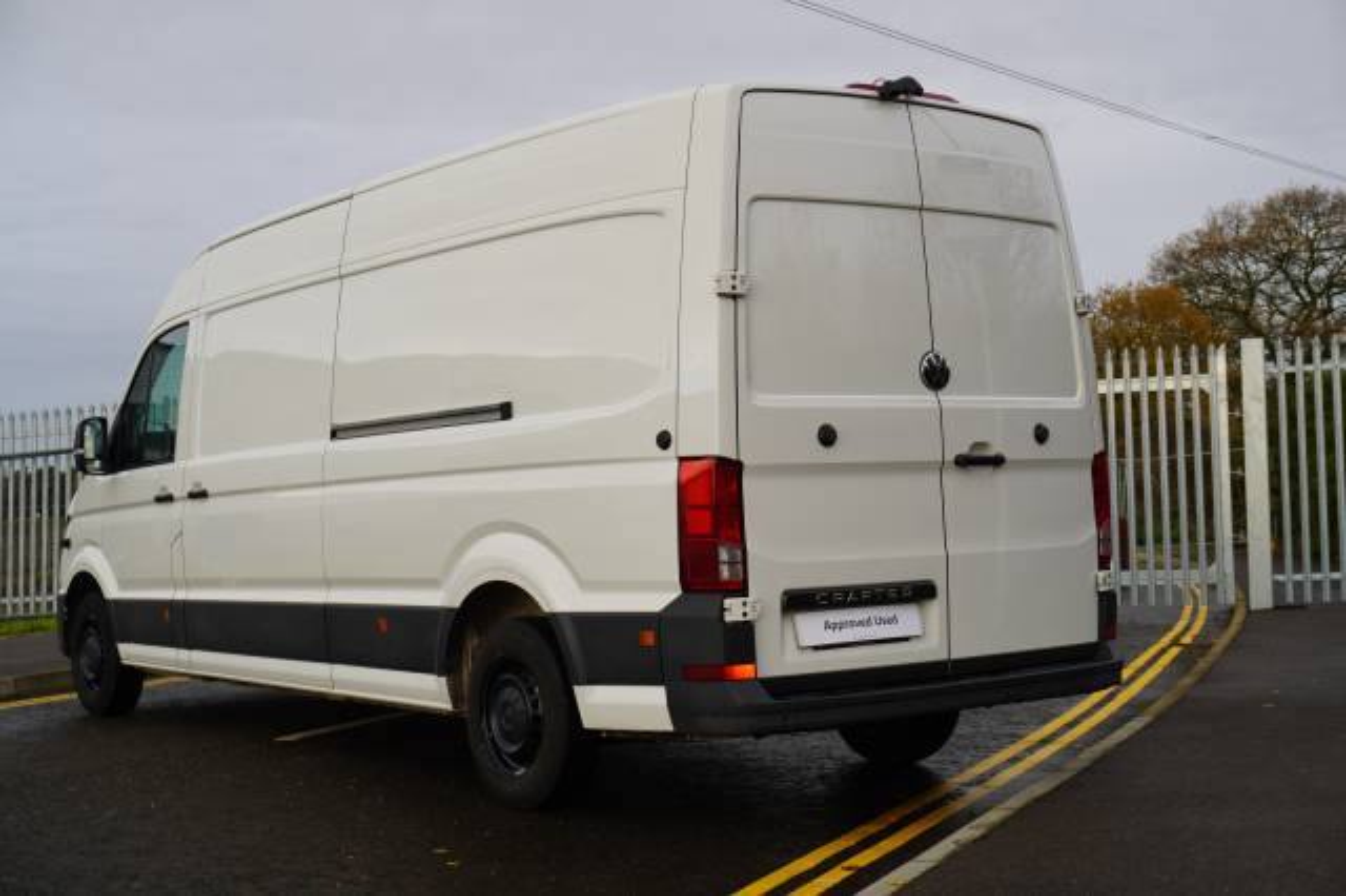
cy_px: 448
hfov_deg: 41.1
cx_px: 673
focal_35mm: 48
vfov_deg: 28.0
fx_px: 1794
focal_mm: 32
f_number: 6.7
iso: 100
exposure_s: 1/90
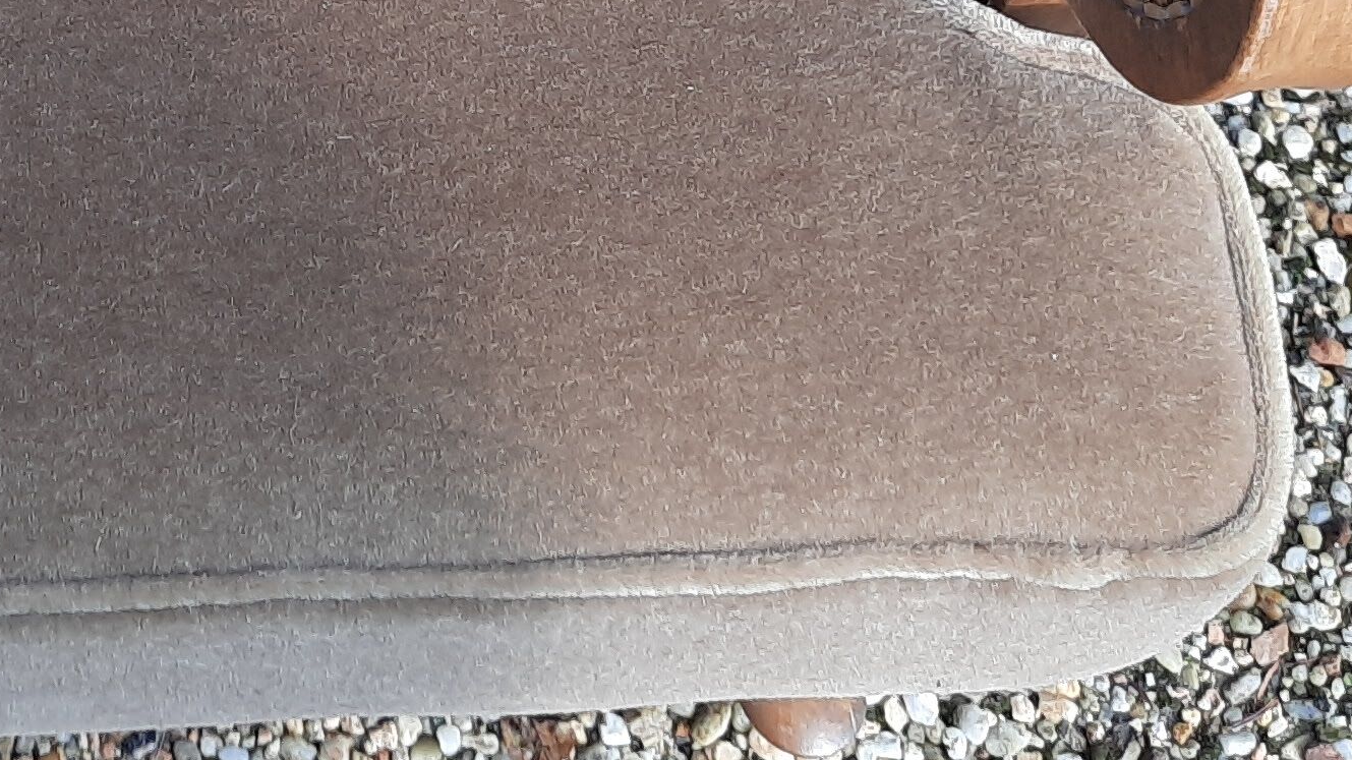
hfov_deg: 24.7
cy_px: -627
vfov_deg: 13.2
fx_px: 2939
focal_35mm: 82
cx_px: 9
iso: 40
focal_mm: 4.6
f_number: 2
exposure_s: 1/100
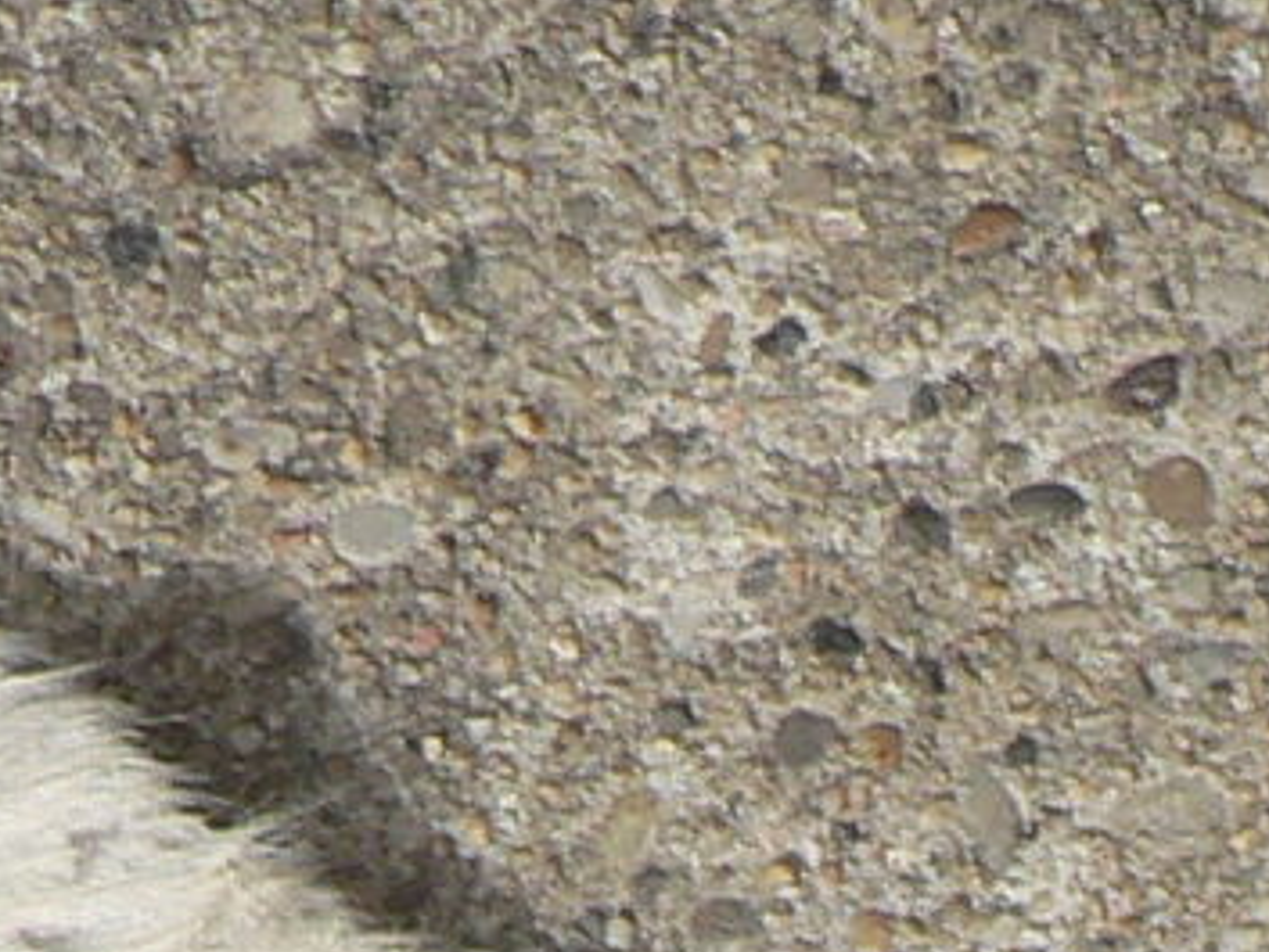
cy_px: 2698
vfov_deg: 5.4
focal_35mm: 261
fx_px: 9571
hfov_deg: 7.5
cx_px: 1481
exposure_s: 1/500
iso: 80
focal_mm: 6
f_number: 4
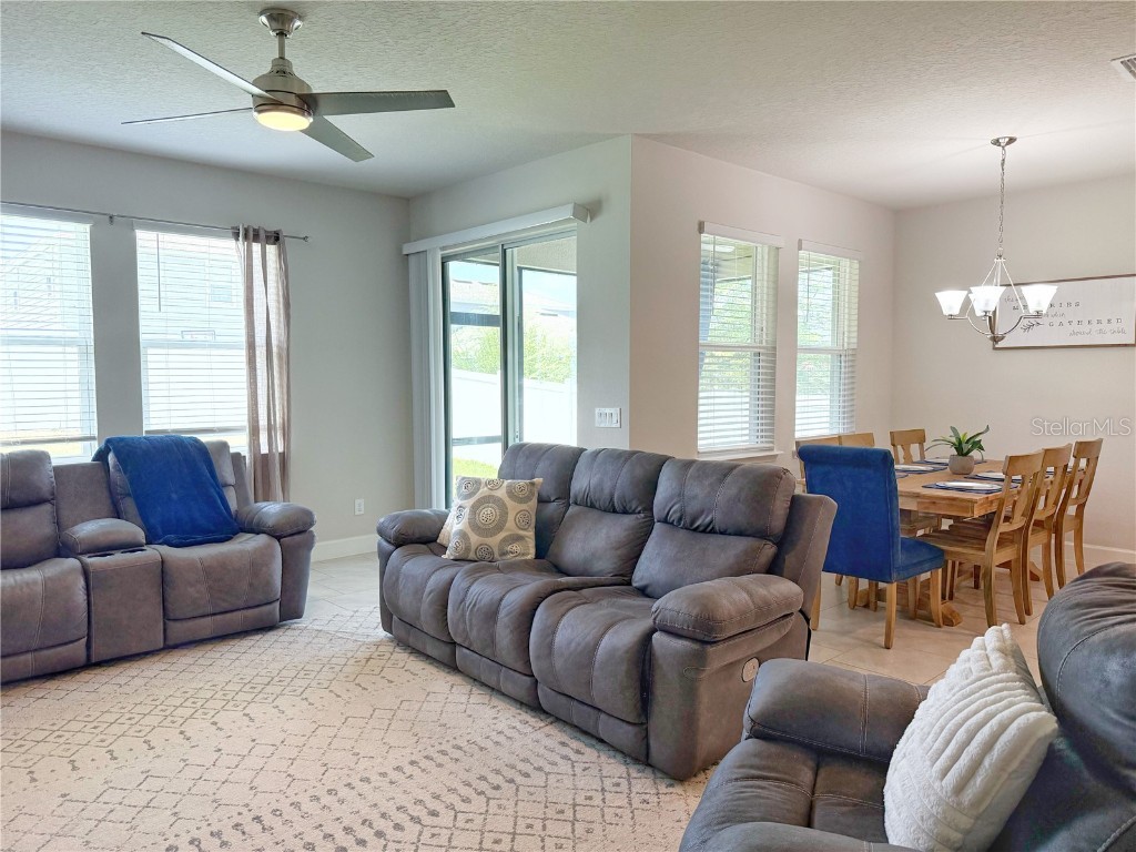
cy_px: 426
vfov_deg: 56.8
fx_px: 788
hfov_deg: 71.6
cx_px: 568
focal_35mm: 24
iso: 200
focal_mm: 6.76
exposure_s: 1/226
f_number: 1.78
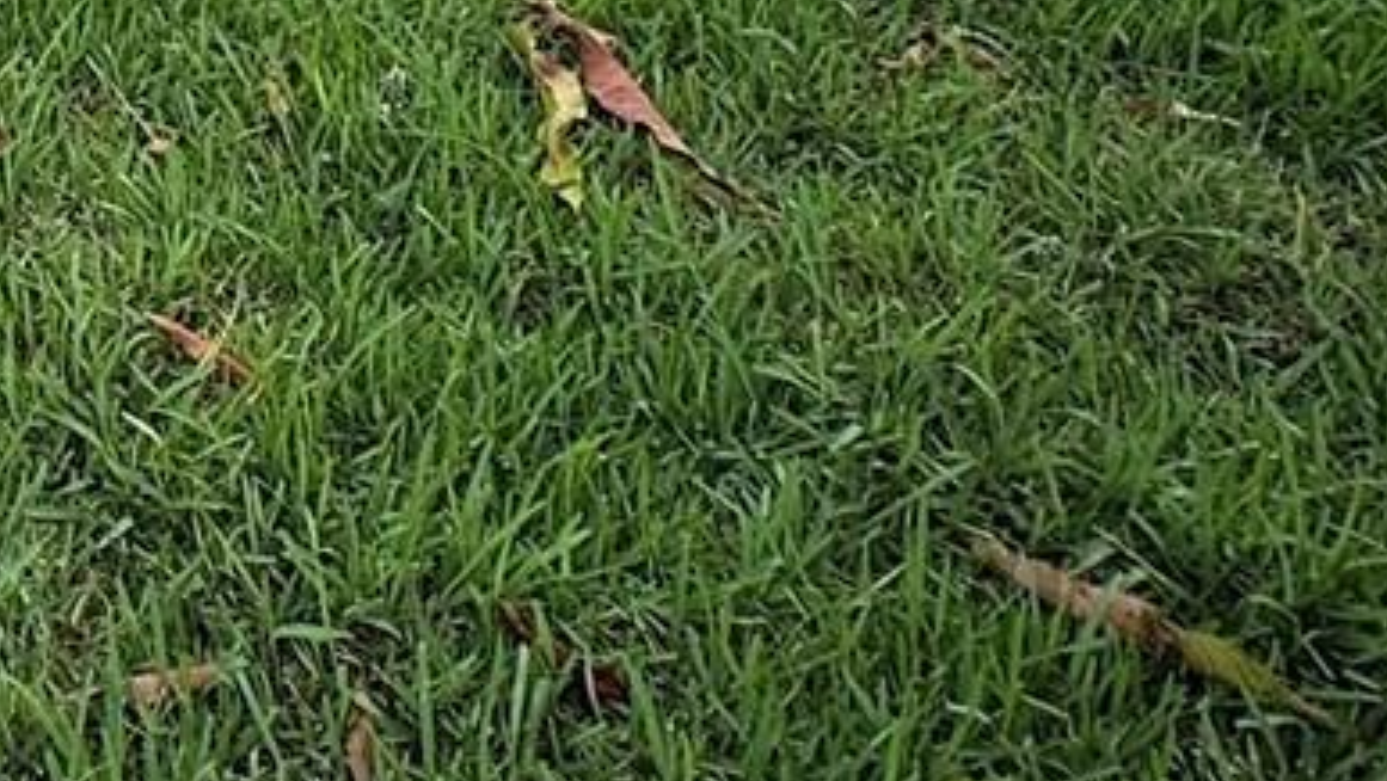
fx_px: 2318
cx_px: -423
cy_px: -548
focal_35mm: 63
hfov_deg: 27.6
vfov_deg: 16.5
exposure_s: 1/365
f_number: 2.2
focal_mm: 2.22
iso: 64
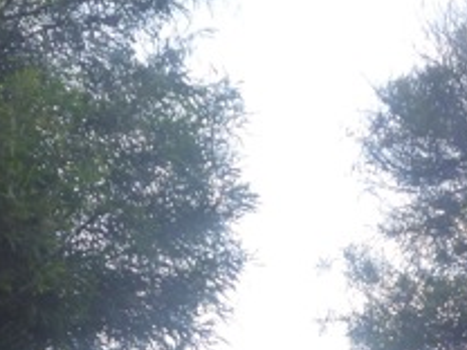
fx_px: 1997
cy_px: 482
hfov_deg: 13.3
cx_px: 281
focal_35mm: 148
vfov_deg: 9.8
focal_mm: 8.6
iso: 160
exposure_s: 1/250
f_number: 4
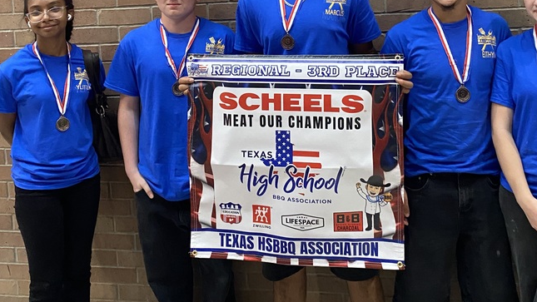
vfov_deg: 25.5
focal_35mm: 45
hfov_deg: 45.4
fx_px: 641
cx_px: 291
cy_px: 15
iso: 500
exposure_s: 1/60
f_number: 1.8
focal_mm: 4.25
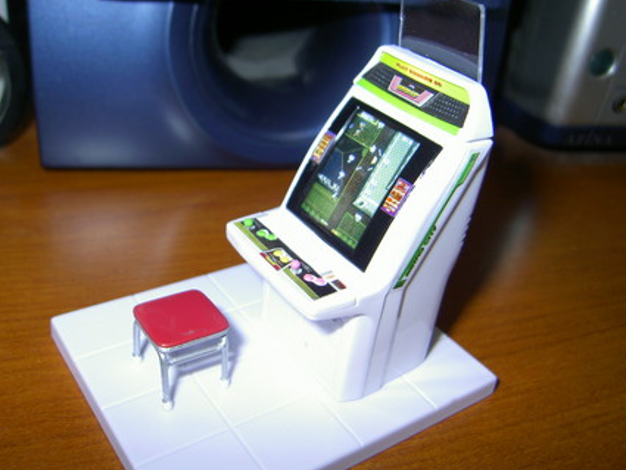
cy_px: 245
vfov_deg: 39.7
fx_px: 651
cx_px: 296
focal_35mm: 36
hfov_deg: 51.3
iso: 50
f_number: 2.8
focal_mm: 5.6
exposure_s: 1/60
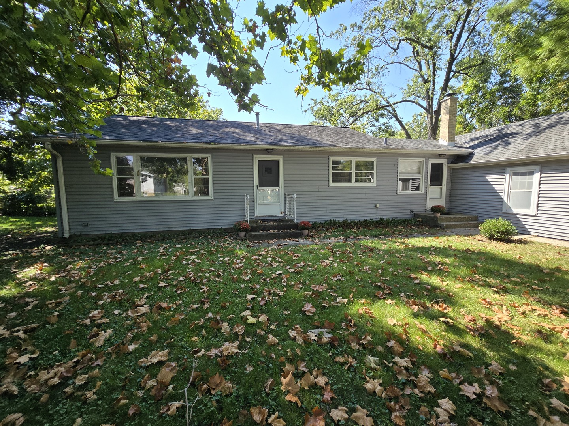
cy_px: 213
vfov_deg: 89.9
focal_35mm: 13
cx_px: 284
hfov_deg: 106.2
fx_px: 214
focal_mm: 2.2
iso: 50
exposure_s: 1/659
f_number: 2.2
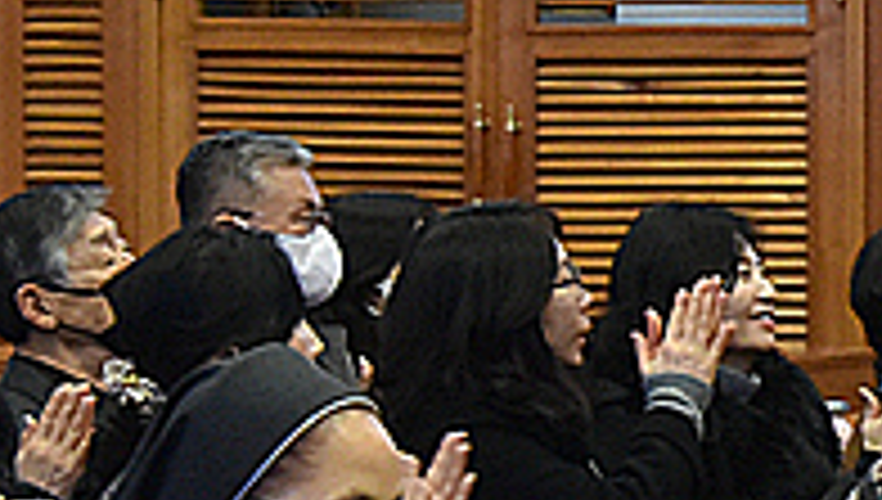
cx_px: 1557
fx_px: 6793
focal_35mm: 290
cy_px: 264
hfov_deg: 7.2
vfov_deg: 4.2
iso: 5000
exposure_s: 1/125
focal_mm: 68
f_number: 6.3
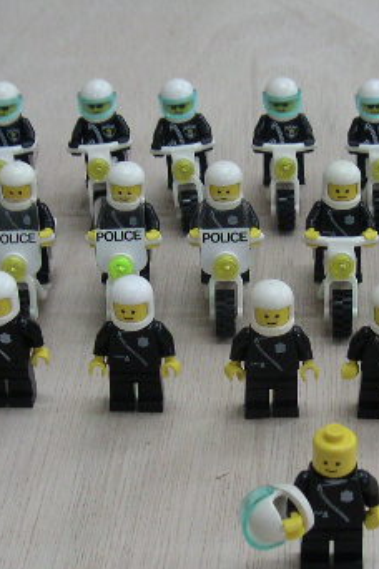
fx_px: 1168
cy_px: 318
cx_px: 283
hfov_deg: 18.3
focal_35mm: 74
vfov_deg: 27.3
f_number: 2.8
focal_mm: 6
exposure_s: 1/25
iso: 100
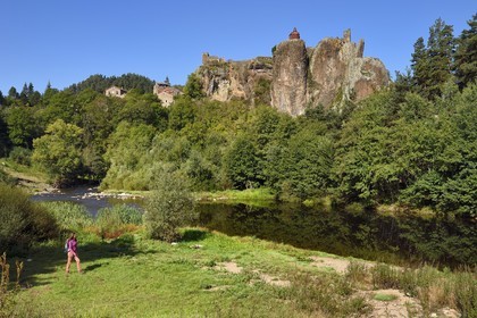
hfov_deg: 50.7
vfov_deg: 35.1
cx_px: 238
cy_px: 159
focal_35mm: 38
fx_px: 503
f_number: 9
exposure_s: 1/320
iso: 200
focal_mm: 38
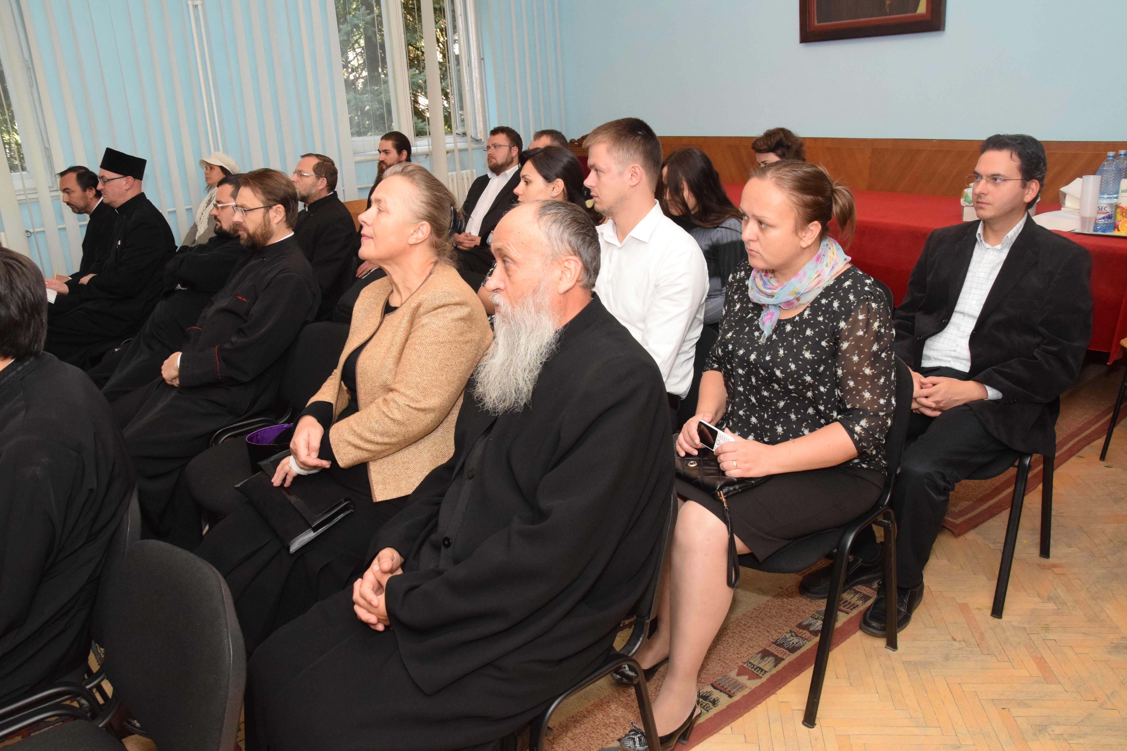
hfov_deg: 67.4
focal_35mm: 27
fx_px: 845
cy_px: 376
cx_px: 564
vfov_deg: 47.9
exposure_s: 1/100
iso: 2500
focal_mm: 18
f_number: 9
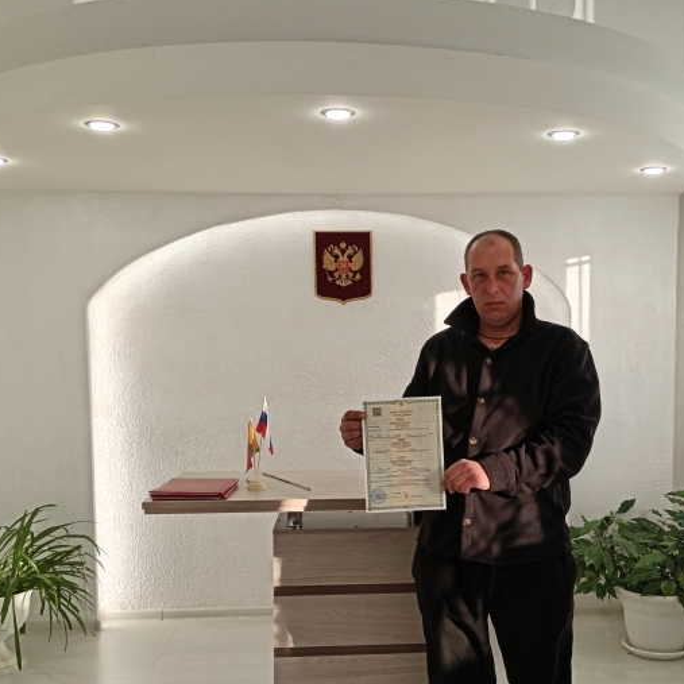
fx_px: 894
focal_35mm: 40
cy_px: 424
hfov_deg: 41.6
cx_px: 424
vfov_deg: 41.6
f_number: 1.9
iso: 214
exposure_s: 1/100
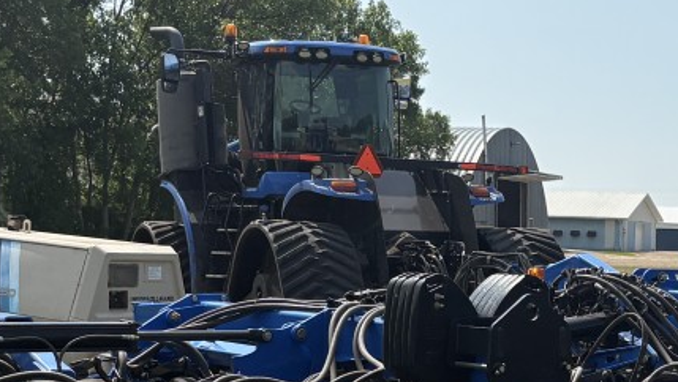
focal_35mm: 95
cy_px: 423
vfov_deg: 12.5
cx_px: 563
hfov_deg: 22.1
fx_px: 1709
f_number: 1.6
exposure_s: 1/4950
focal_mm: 5.96
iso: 50
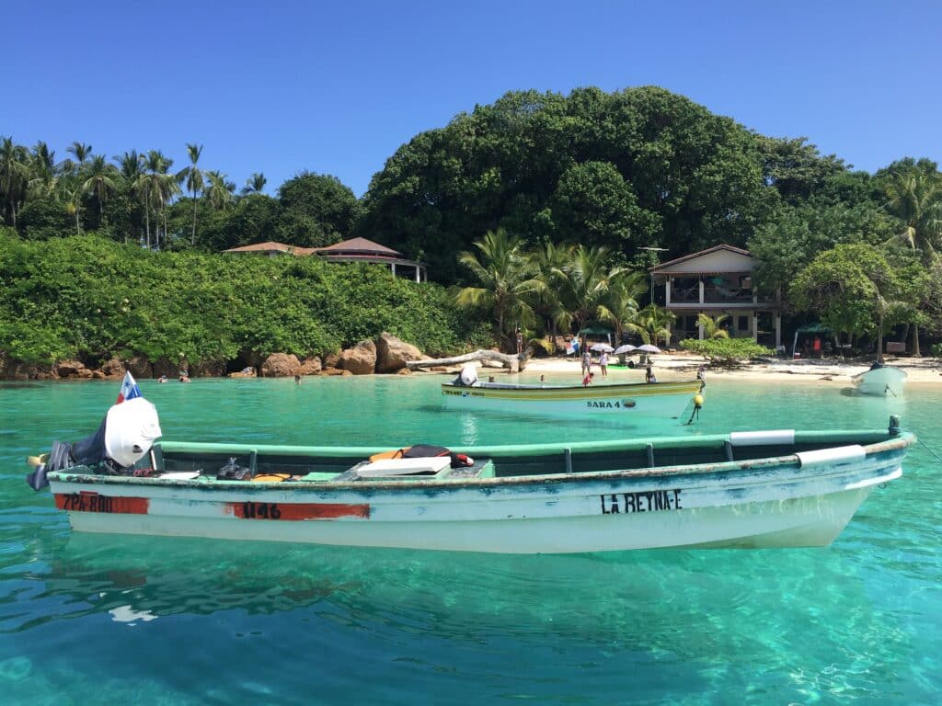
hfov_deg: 61.7
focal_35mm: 29
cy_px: 353
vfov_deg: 48.2
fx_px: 789
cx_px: 471
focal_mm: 4.15
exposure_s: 1/1522
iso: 32
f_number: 2.2
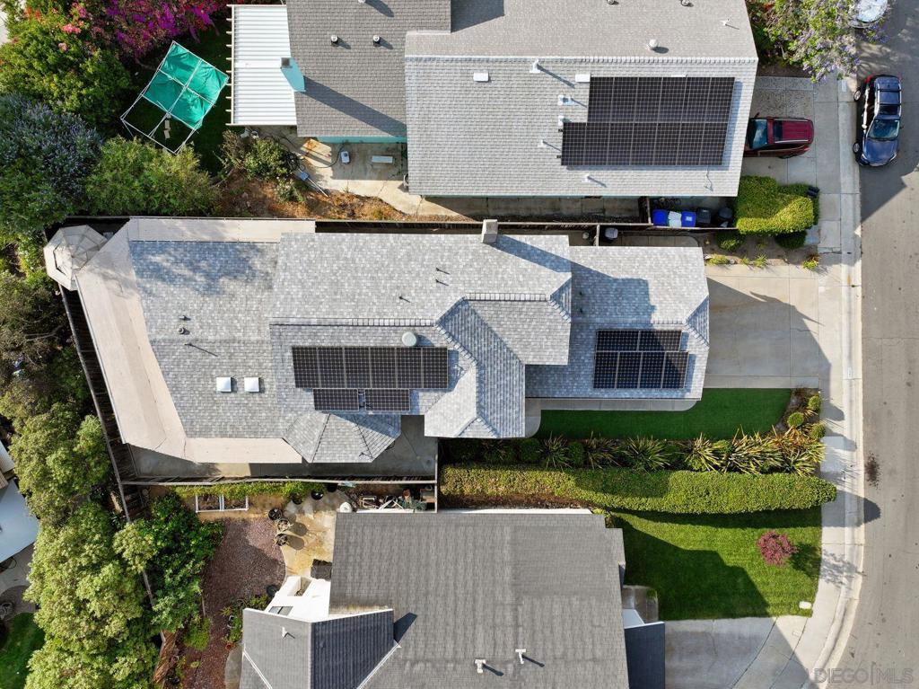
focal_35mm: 24
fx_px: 637
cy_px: 344
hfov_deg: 71.6
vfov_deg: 56.8
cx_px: 460
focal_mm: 12.29
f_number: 2.8
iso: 100
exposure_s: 1/500
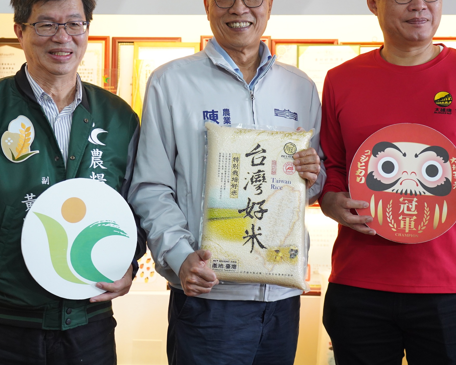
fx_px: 1120
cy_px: 126
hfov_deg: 23.0
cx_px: 225
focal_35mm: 83
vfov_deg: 18.5
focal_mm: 56
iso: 2500
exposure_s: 1/250
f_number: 4
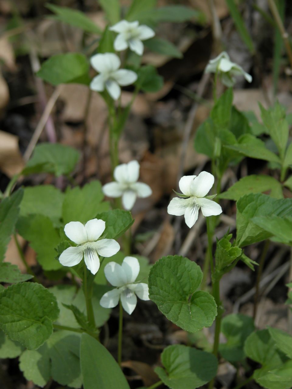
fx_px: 1530
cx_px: 146
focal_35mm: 136
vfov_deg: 14.5
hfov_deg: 10.9
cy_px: 194
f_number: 3.8
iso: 100
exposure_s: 1/286
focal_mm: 34.7
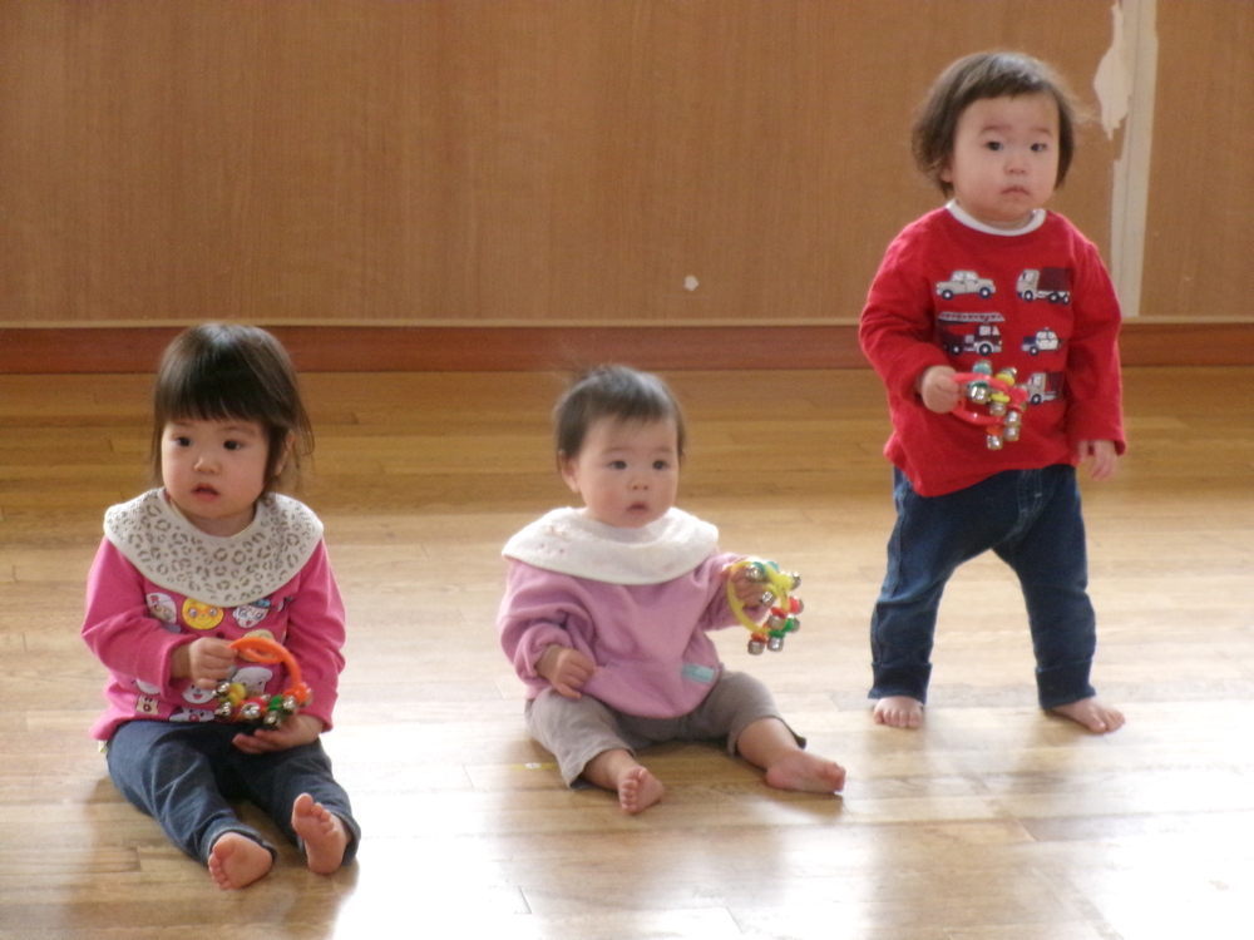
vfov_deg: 12.9
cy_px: 470
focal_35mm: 115
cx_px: 627
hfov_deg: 17.1
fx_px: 4166
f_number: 6.2
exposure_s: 1/125
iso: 780
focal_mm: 20.6
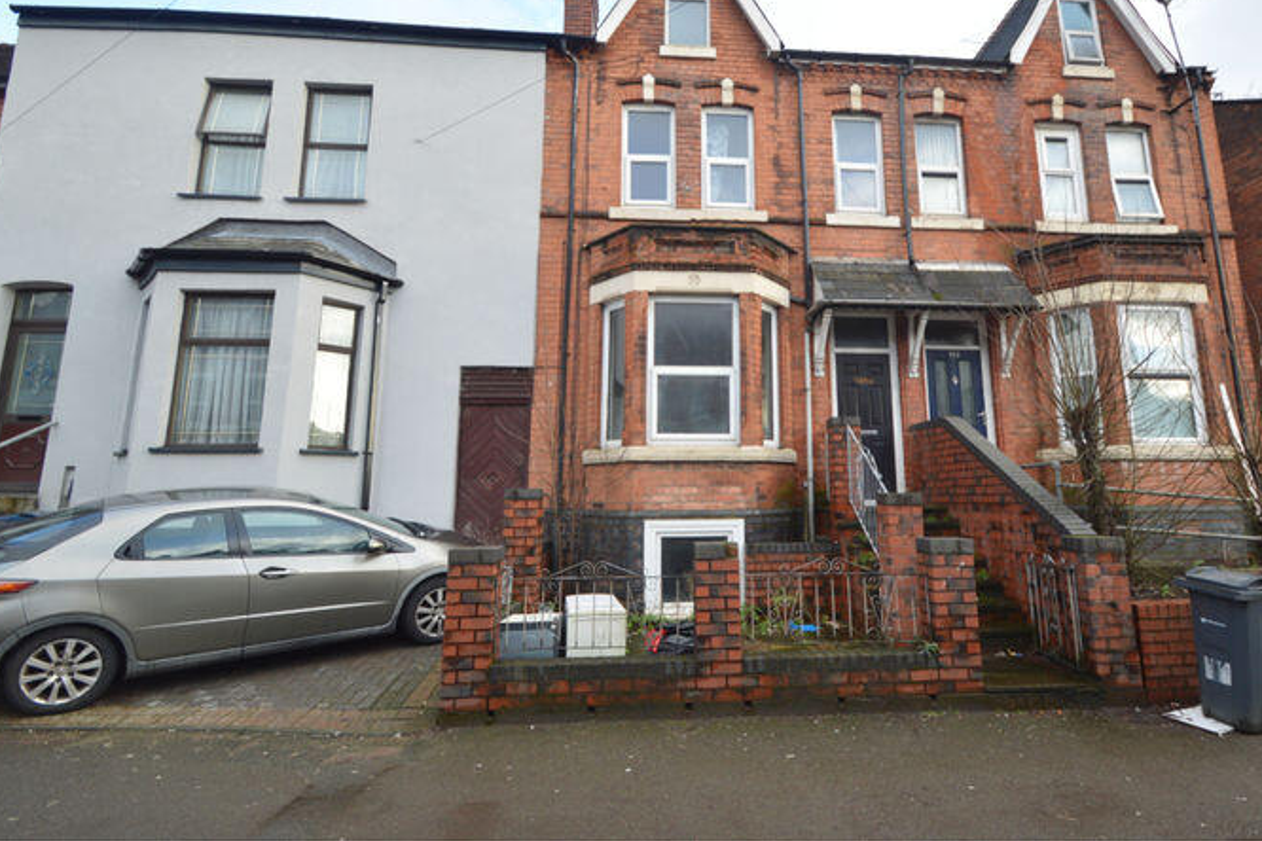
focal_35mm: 18
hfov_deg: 89.7
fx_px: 631
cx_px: 701
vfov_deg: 66.8
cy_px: 339
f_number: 5.6
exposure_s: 1/125
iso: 320
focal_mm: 10
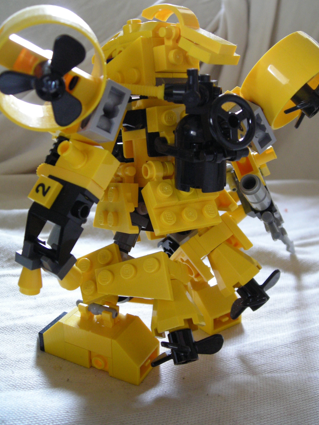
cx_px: 161
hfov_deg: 33.6
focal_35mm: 43
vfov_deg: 43.8
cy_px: 196
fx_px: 528
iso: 200
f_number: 3.2
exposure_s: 1/7
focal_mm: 6.3
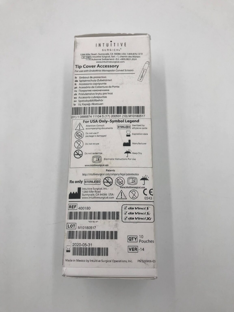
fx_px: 252
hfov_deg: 49.7
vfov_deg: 63.4
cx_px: 117
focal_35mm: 28
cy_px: 156
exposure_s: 1/219
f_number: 1.8
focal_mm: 3.99
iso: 20
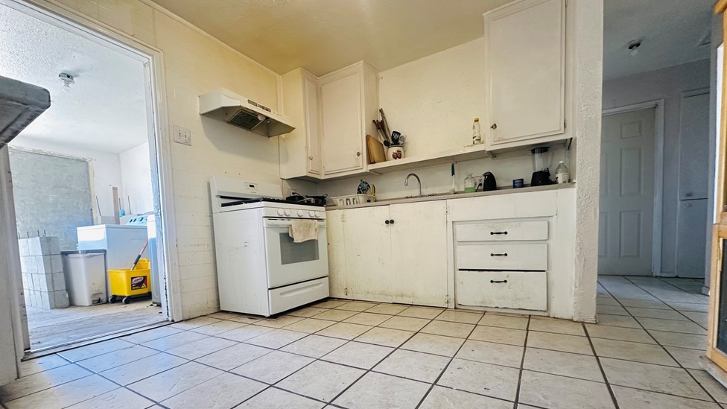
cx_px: 369
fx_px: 308
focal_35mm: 16
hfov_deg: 99.4
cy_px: 256
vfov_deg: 66.1
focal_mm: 2.22
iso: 200
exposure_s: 1/60
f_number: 2.2
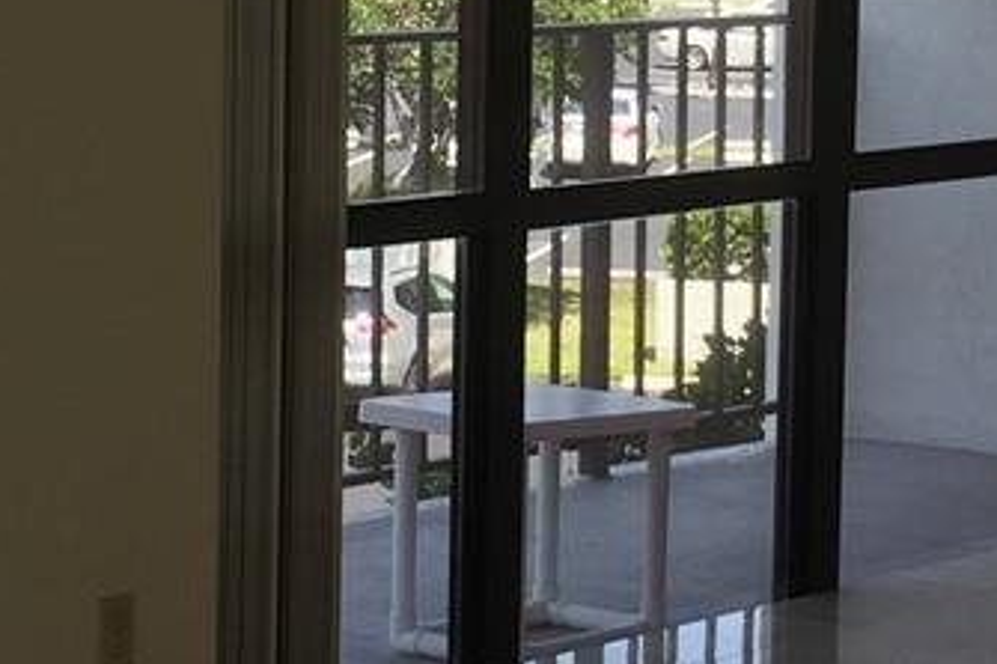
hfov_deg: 14.2
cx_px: 699
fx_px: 3986
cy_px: 220
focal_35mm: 144
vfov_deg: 9.5
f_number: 2.2
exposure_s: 1/153
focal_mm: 4.15
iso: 32
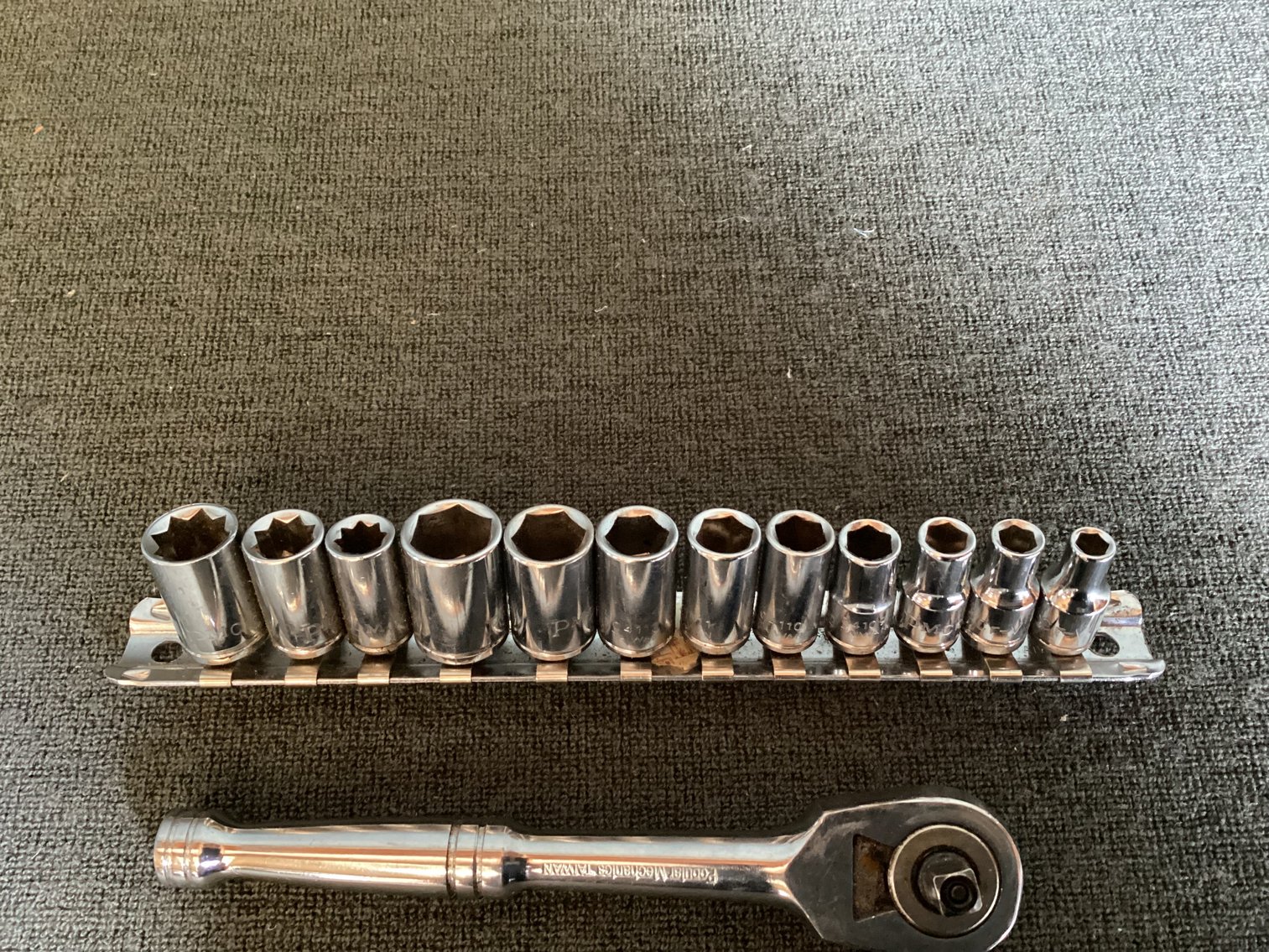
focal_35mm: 31
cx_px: 634
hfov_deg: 58.3
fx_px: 1137
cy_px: 476
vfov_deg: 45.4
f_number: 2.4
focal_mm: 3.3
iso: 640
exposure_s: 1/25
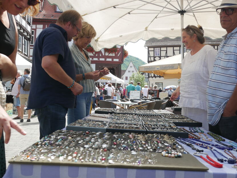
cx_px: 106
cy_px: 76
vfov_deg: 39.6
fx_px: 247
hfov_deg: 51.2
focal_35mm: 36
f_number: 4.5
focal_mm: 14
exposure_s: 1/320
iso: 200
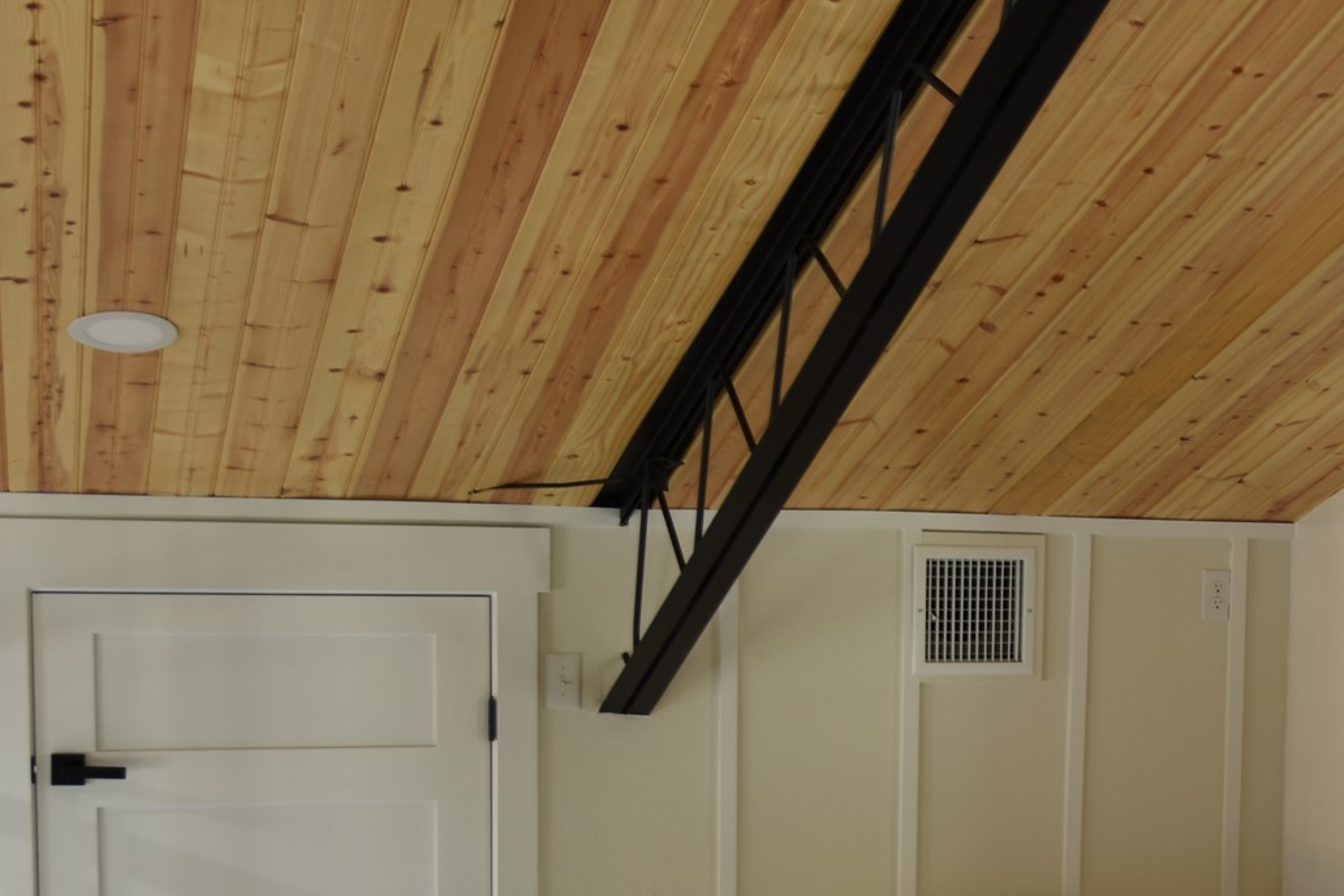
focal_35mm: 71
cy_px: 778
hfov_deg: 27.7
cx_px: 1136
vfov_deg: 18.9
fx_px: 2650
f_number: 3.2
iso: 100
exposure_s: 1/25
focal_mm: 24
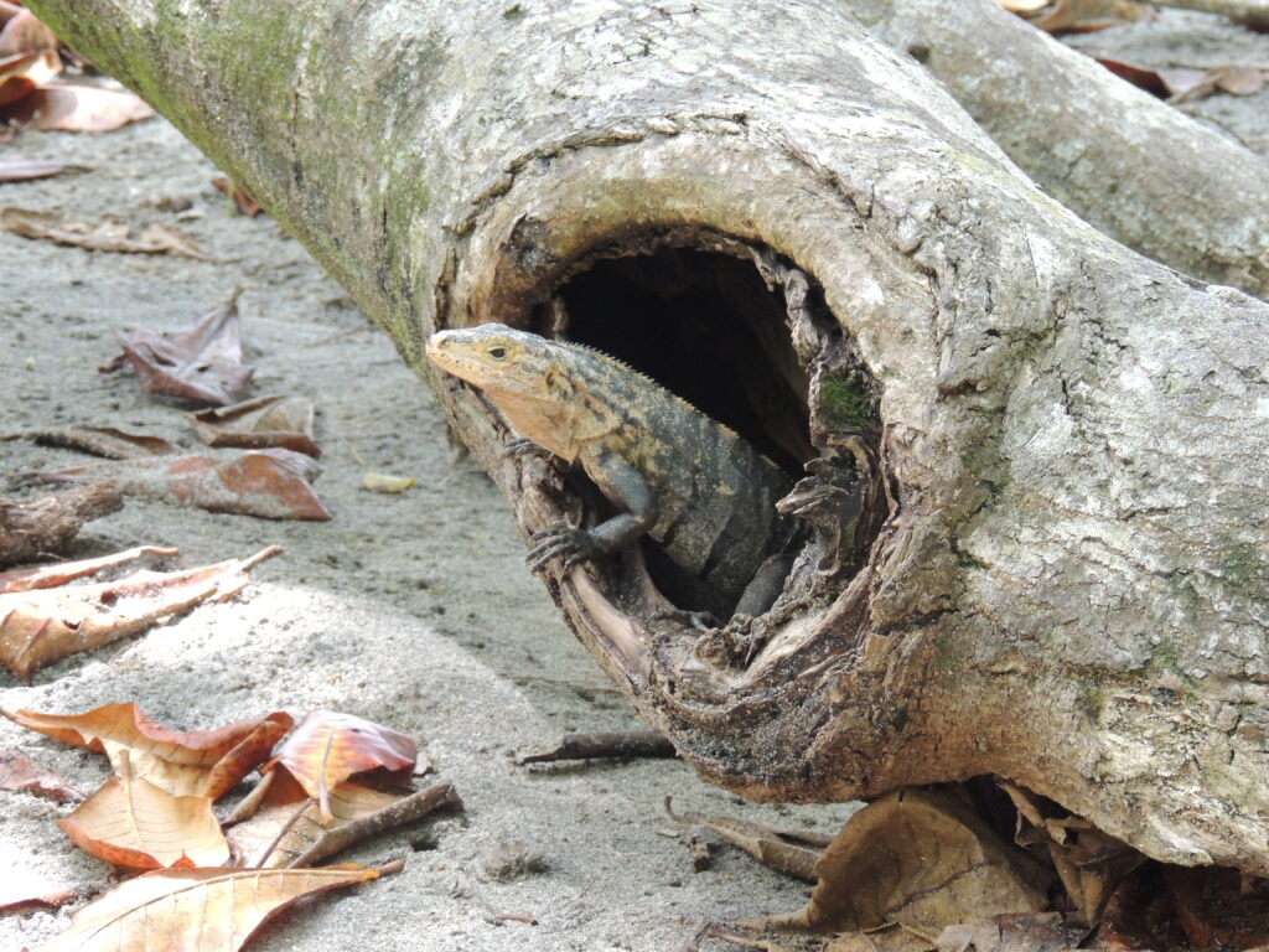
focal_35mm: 200
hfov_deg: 9.9
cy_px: 476
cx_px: 634
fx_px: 7332
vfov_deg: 7.4
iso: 800
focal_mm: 35.6
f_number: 4.6
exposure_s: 1/250
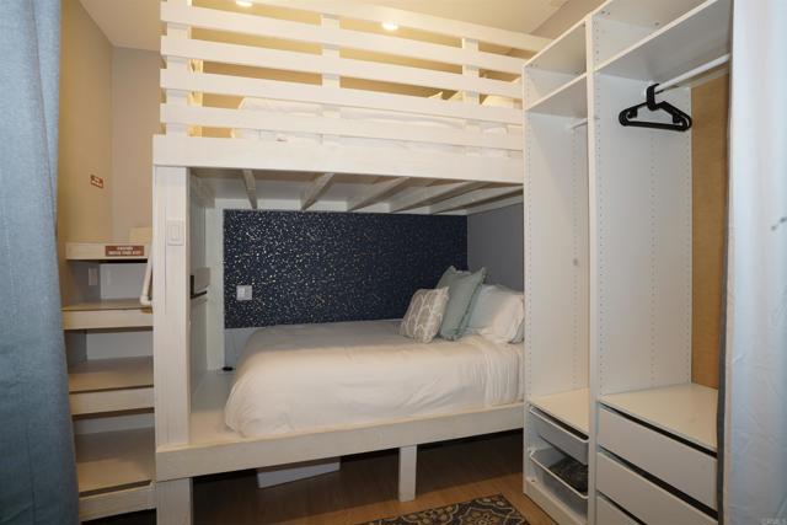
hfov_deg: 90.0
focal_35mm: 18
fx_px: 394
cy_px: 262
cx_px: 394
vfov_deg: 67.4
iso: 200
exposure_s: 1/4
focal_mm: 18
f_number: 11
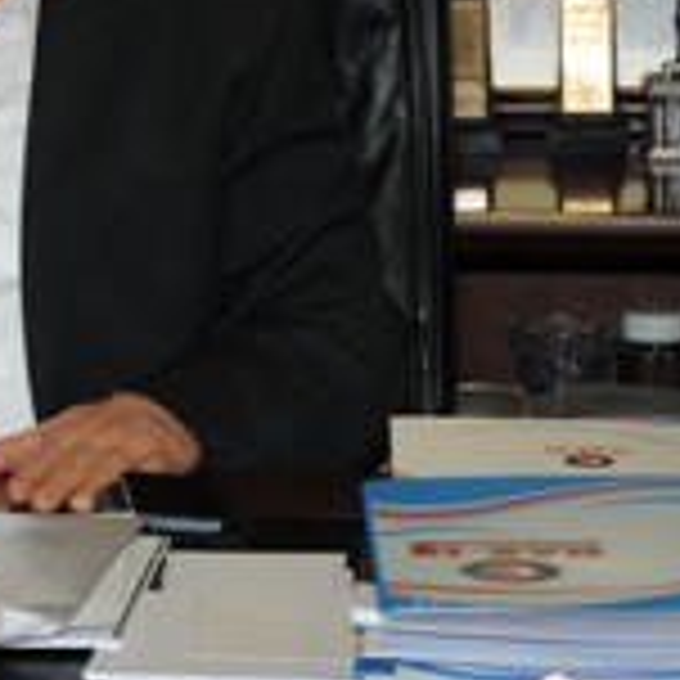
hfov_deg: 6.6
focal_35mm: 265
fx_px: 5890
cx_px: 5
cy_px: 68
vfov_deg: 6.6
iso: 500
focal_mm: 70
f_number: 6.3
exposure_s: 1/60
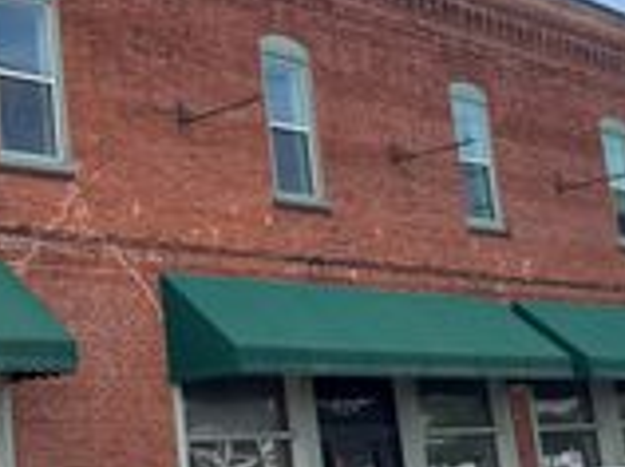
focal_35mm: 76
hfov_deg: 24.8
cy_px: 180
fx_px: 1370
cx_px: 40
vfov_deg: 19.3
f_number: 1.78
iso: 80
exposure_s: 1/2415
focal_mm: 6.76
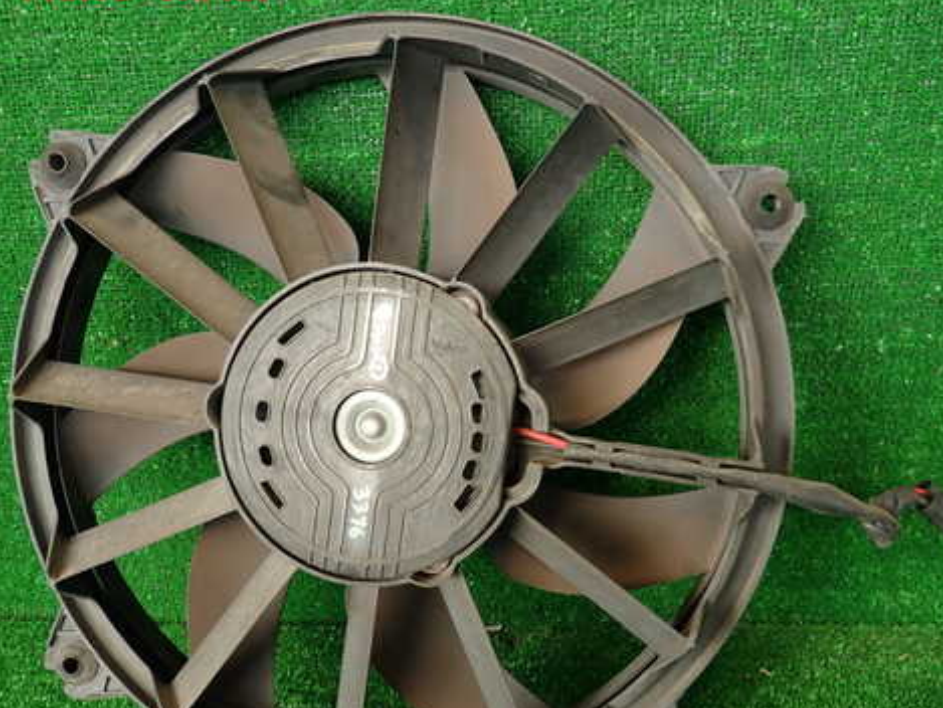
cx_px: 505
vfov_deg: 44.0
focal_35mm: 32
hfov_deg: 56.7
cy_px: 414
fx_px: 872
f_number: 2
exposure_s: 1/60
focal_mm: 4.5
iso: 125
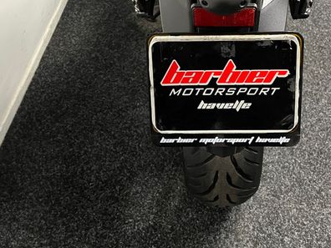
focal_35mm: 42
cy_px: 79
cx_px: 214
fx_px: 402
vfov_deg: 34.0
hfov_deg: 44.3
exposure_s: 1/50
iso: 500
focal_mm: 5.1
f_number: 1.6
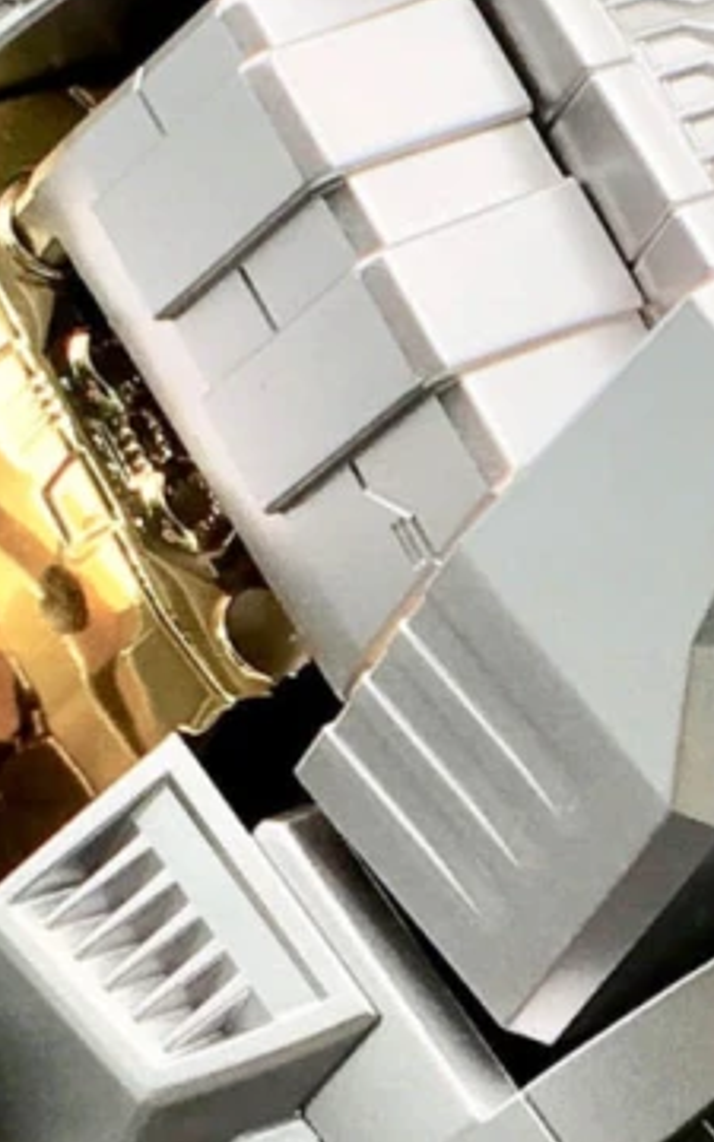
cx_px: 1003
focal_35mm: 171
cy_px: 926
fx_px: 5324
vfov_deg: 12.2
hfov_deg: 7.6
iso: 25
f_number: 2.2
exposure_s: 1/100
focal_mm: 4.15
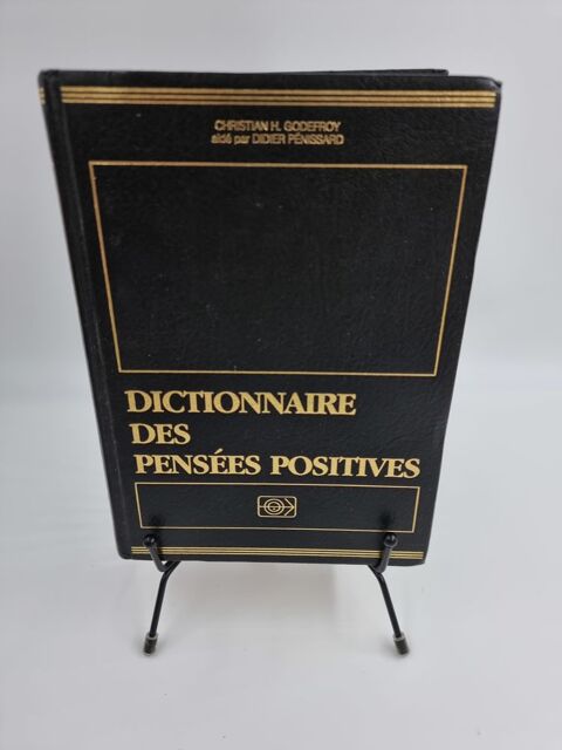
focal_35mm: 24
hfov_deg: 56.8
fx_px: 520
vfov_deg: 71.6
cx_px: 281
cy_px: 375
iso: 50
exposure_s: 1/120
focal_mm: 6.7
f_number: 1.8
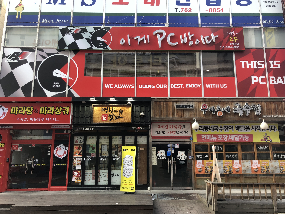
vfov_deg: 48.2
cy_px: 107
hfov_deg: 61.7
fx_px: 239
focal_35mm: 29
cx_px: 144
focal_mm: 4
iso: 50
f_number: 1.8
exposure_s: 1/120
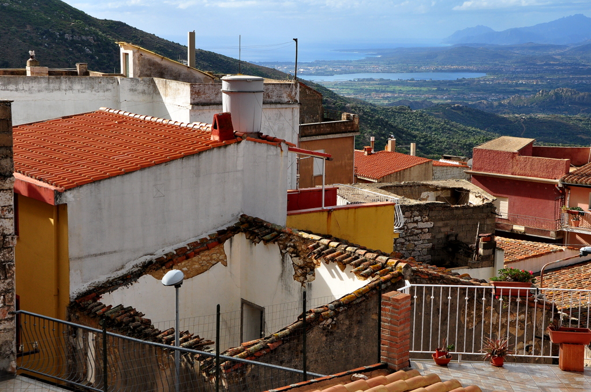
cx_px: 296
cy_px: 196
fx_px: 984
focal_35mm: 60
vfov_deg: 22.6
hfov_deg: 33.4
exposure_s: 1/400
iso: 400
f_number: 10
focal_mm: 40
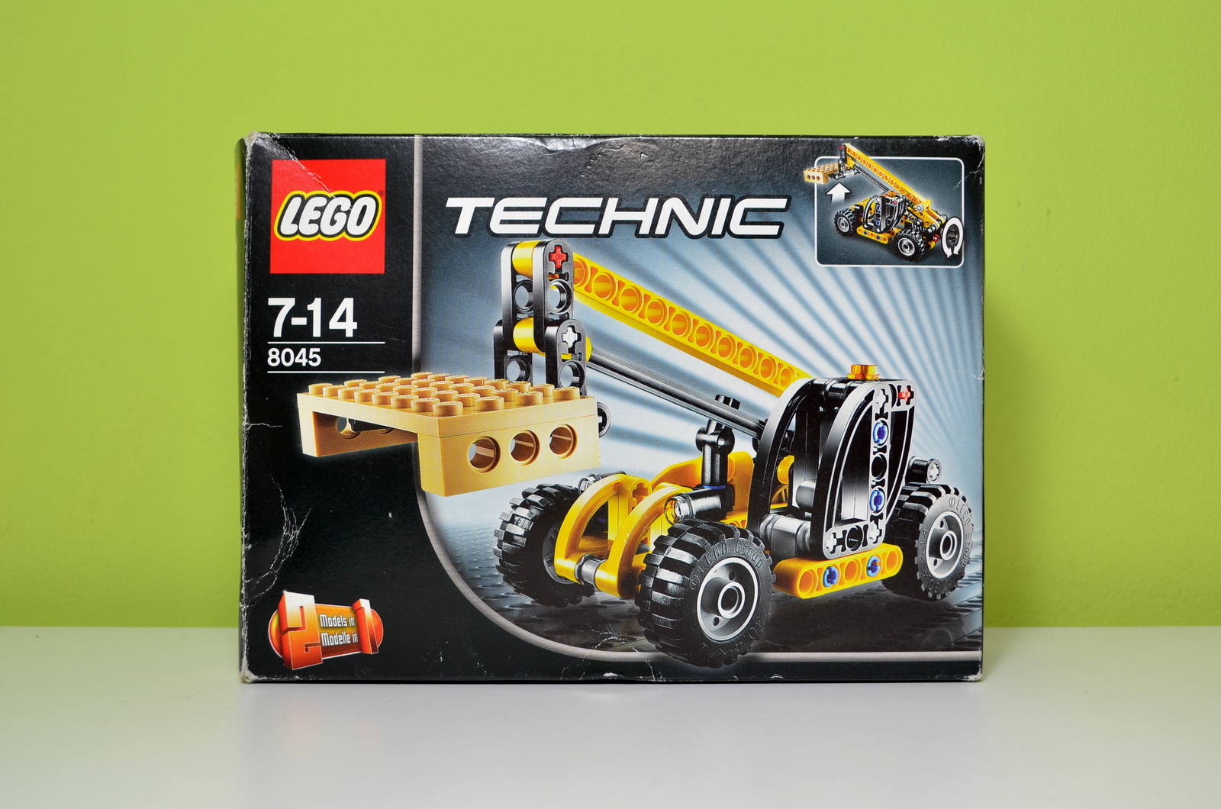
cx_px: 610
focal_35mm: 36
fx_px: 1219
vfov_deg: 36.7
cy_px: 404
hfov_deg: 53.2
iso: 125
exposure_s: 1/15
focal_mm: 24
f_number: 5
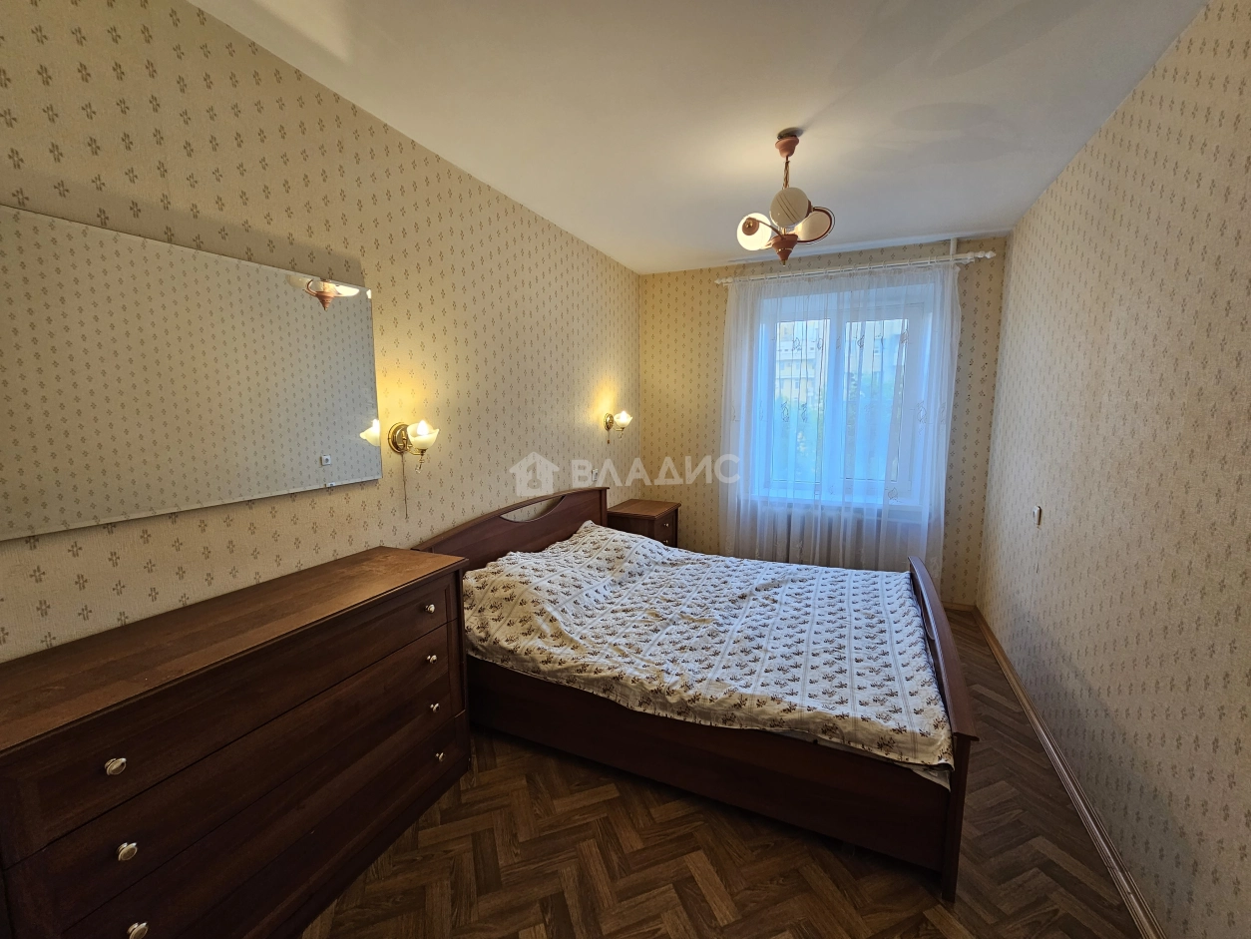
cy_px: 470
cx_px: 626
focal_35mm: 13
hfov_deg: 106.2
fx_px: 470
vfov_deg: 89.9
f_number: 2.2
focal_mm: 2.2
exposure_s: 1/71
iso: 100
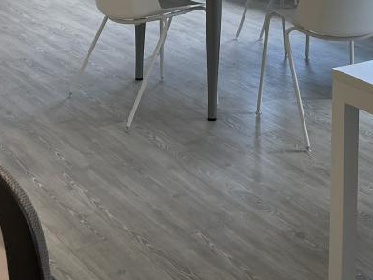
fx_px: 916
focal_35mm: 85
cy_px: -153
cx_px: 232
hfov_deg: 23.0
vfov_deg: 15.8
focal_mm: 4.2
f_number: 1.6
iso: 64
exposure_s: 1/100
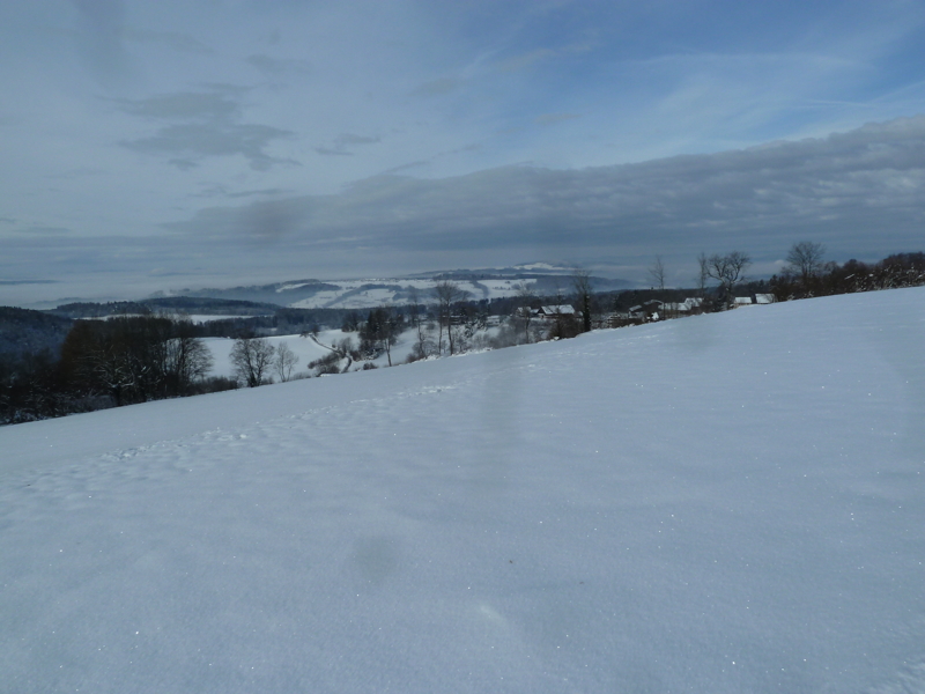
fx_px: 668
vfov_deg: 54.9
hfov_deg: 69.4
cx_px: 462
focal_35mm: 25
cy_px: 347
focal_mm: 4.1
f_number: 5.6
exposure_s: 1/640
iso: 80
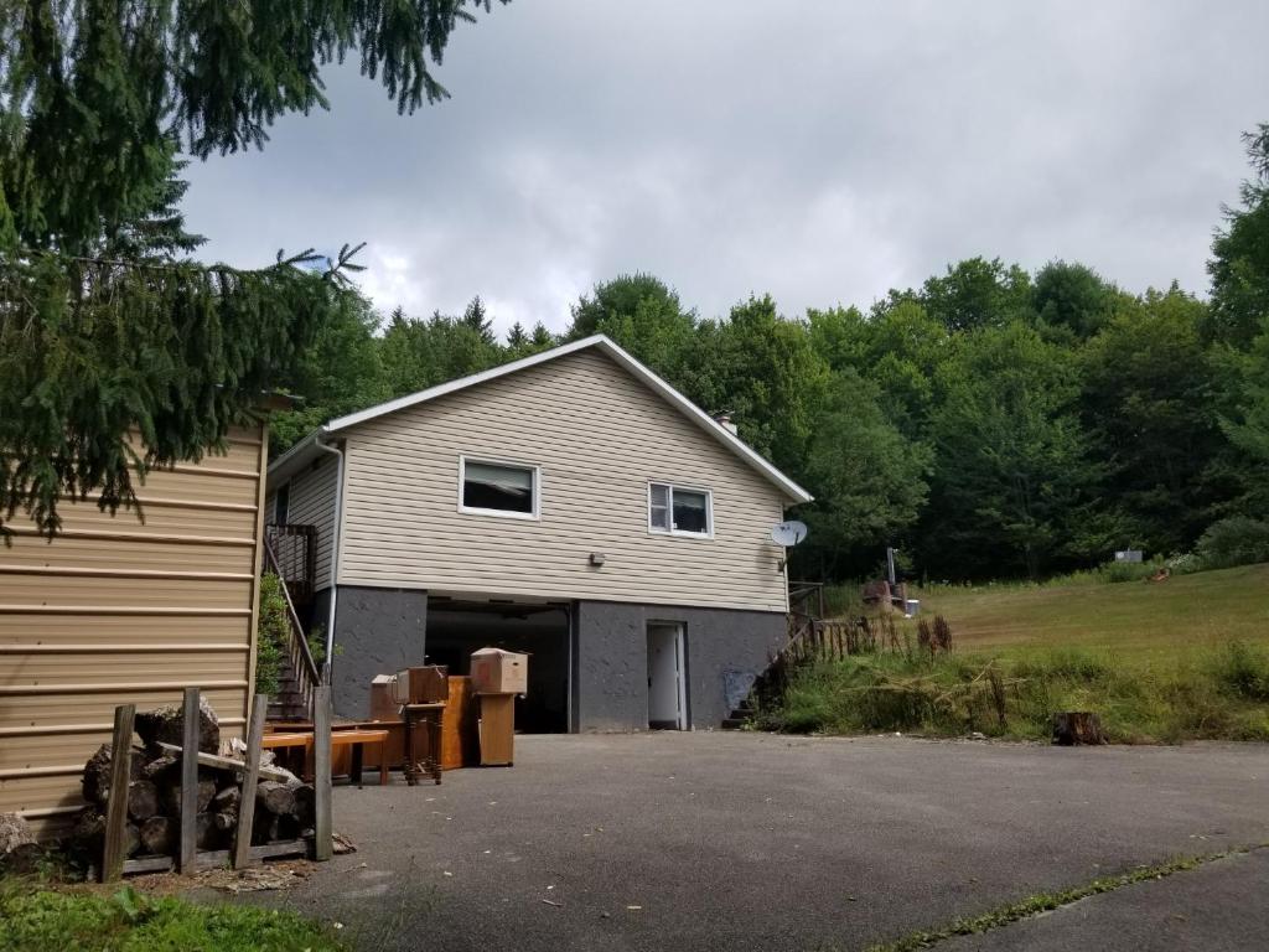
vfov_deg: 53.1
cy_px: 476
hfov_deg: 67.3
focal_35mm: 26
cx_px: 634
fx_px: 953
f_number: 1.7
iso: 50
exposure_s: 1/1964
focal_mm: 4.25
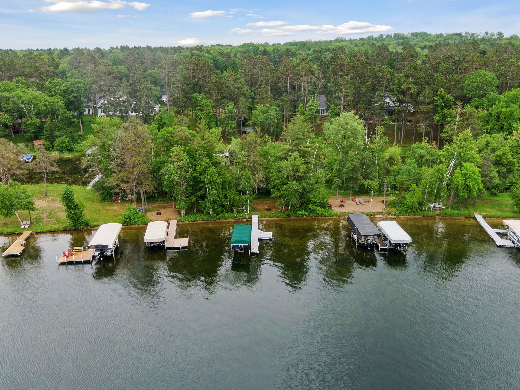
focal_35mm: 31
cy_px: 195
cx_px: 260
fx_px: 466
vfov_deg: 45.4
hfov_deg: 58.4
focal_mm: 5.3
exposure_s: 1/320
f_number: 3.1
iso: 100
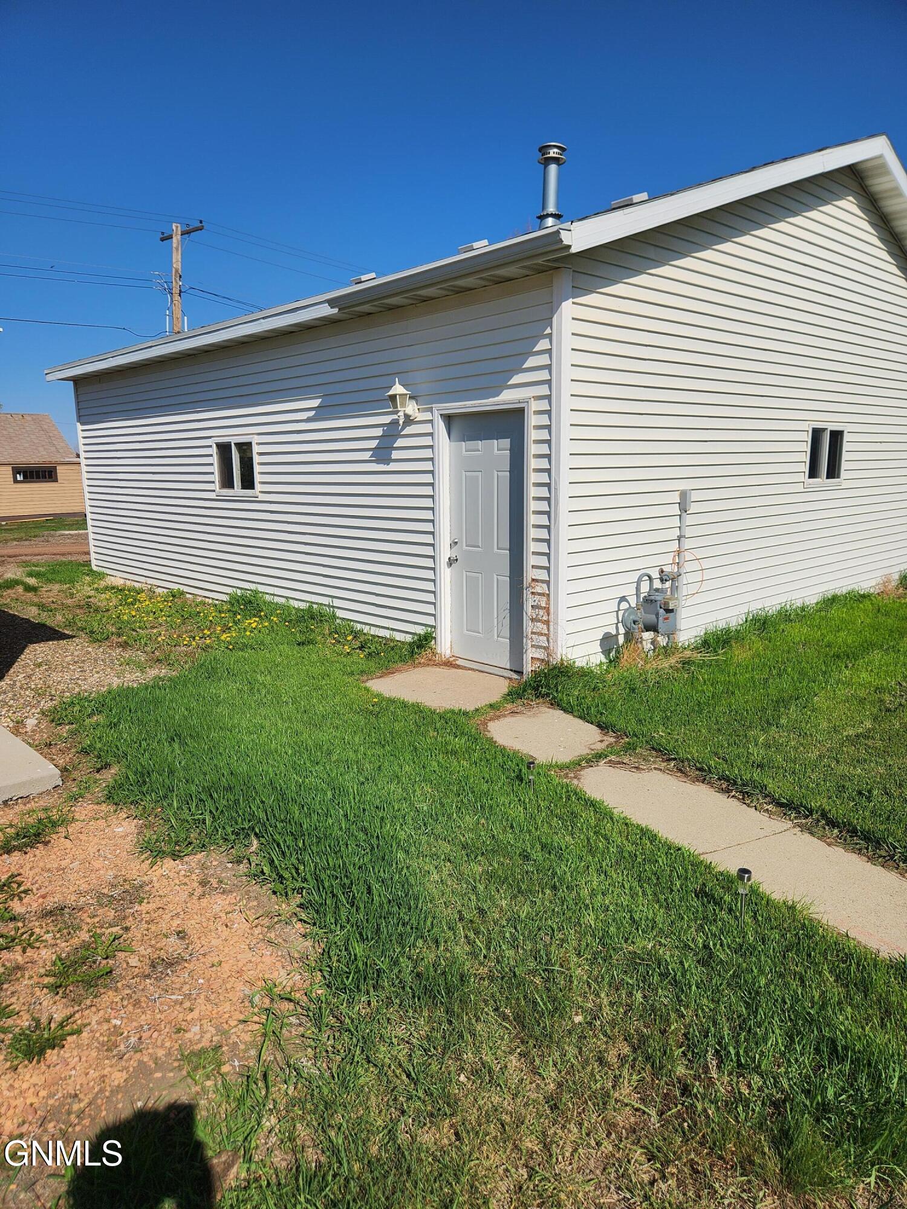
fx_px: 804
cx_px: 454
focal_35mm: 23
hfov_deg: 58.9
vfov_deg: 73.9
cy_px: 604
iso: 20
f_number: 1.8
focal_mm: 5.4
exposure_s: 1/3850
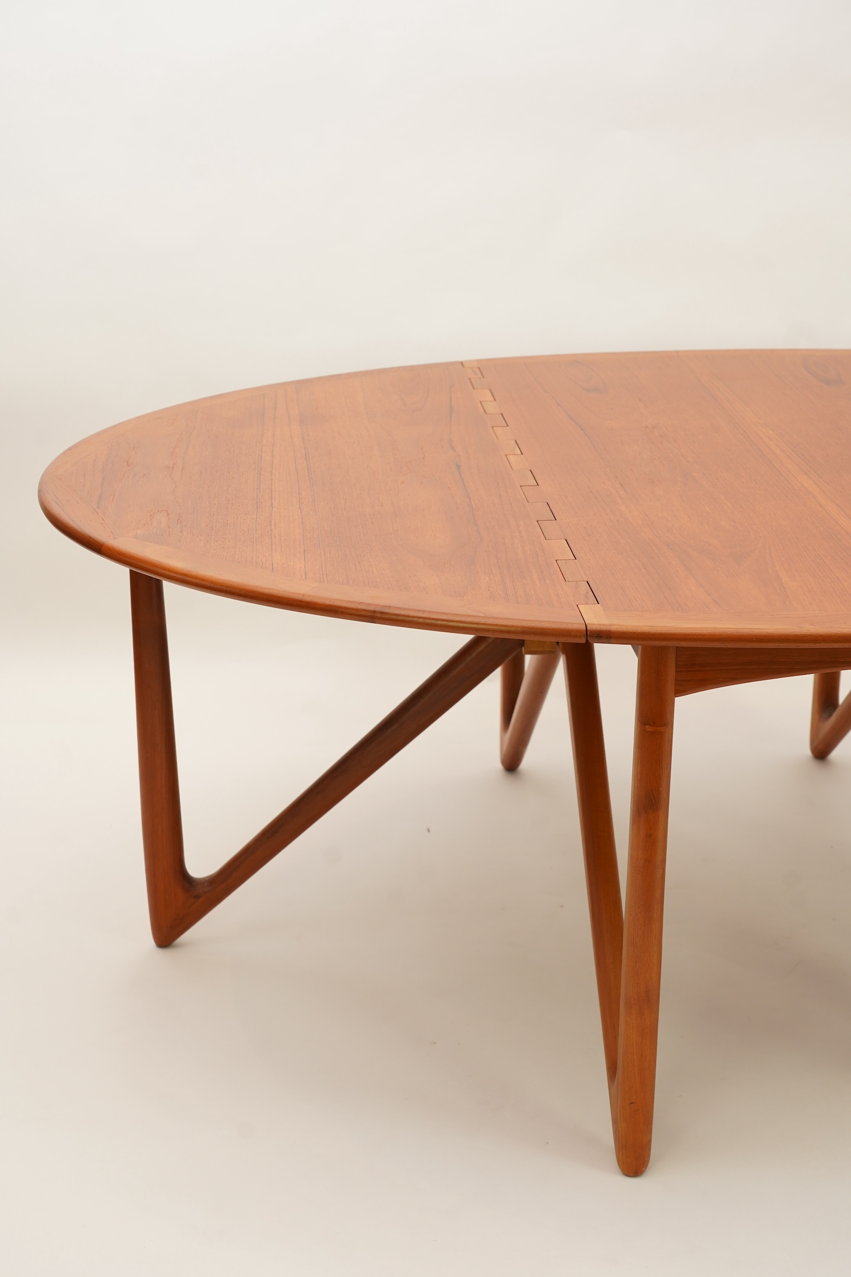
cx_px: 426
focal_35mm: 49
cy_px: 638
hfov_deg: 27.5
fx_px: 1737
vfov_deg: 40.3
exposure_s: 1/125
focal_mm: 49
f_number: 6.3
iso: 800
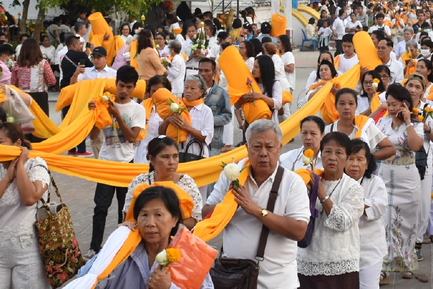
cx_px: 304
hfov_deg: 17.3
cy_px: 79
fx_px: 1418
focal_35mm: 118
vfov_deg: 11.6
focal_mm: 45
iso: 400
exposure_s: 1/125
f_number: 5.6
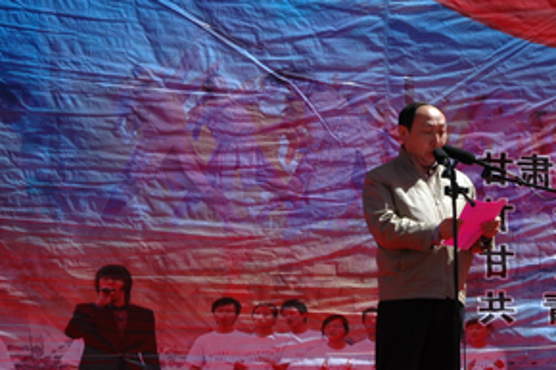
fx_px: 2315
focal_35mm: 150
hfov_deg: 13.6
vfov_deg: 9.1
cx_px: 433
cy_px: 247
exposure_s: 1/320
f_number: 9
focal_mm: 58
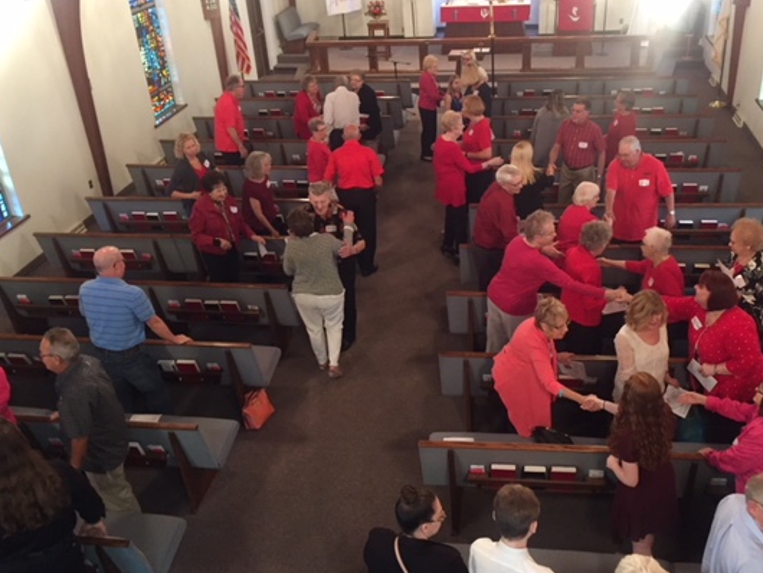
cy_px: 281
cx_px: 430
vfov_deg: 40.7
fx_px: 772
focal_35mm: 35
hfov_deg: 52.5
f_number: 2.2
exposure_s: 1/20
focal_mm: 4.15
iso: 250
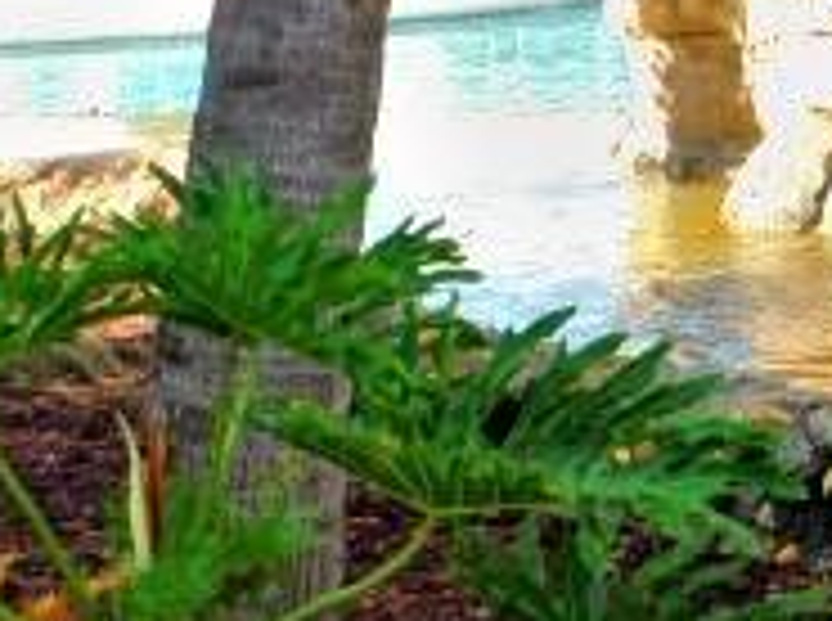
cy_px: -202
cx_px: 1111
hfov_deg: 17.6
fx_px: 2495
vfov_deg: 13.6
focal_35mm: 104
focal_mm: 5.3
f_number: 3.2
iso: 125
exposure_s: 1/250
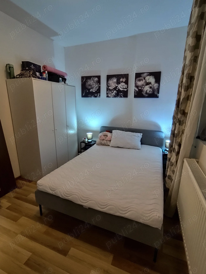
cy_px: 137
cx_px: 103
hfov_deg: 74.8
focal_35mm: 17
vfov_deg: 91.0
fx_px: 135
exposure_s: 1/25.3
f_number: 2.2
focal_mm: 1.65
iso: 320
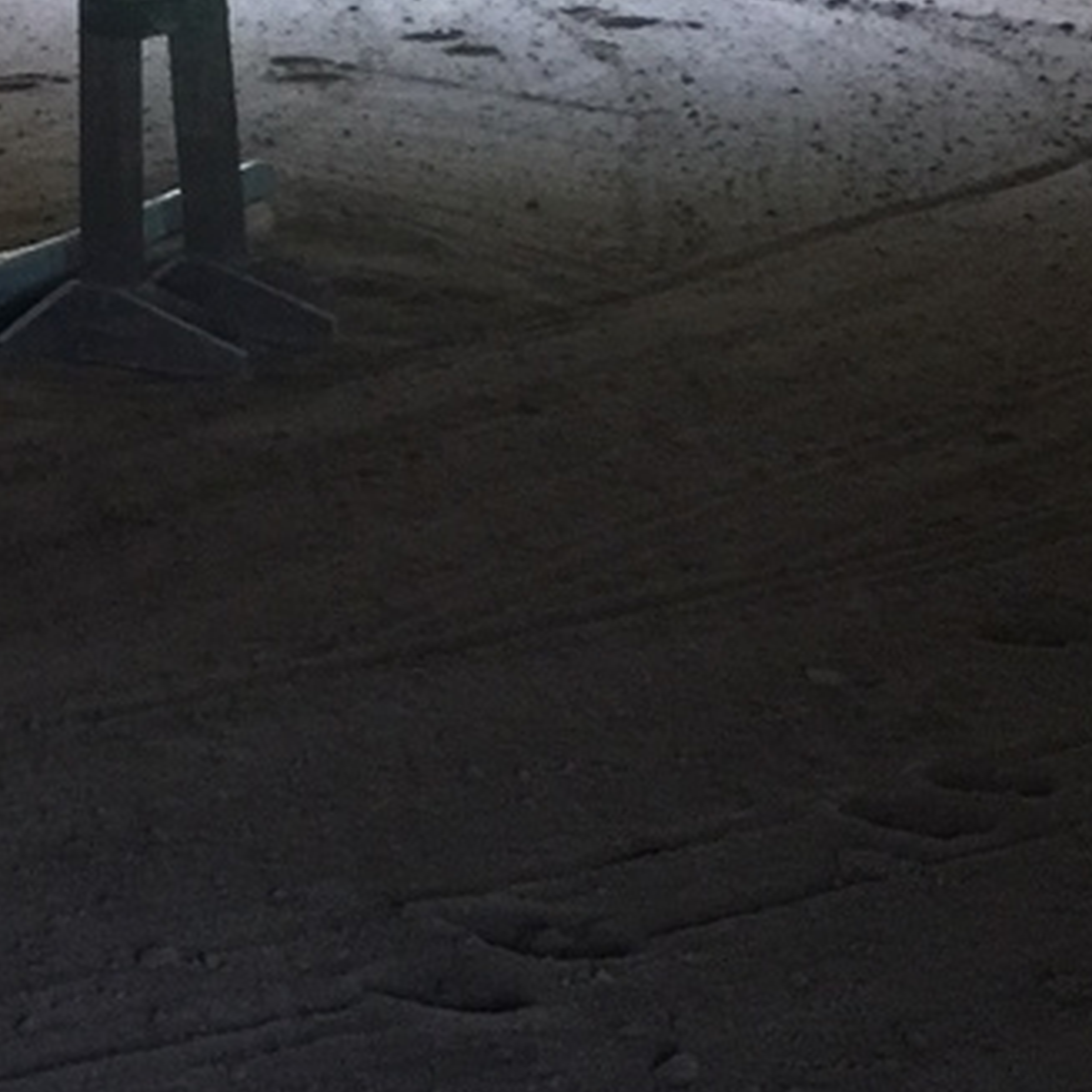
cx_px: -1216
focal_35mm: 113
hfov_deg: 13.0
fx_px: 4033
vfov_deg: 14.5
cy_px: -484
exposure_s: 1/10
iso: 100
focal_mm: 4.15
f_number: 2.2
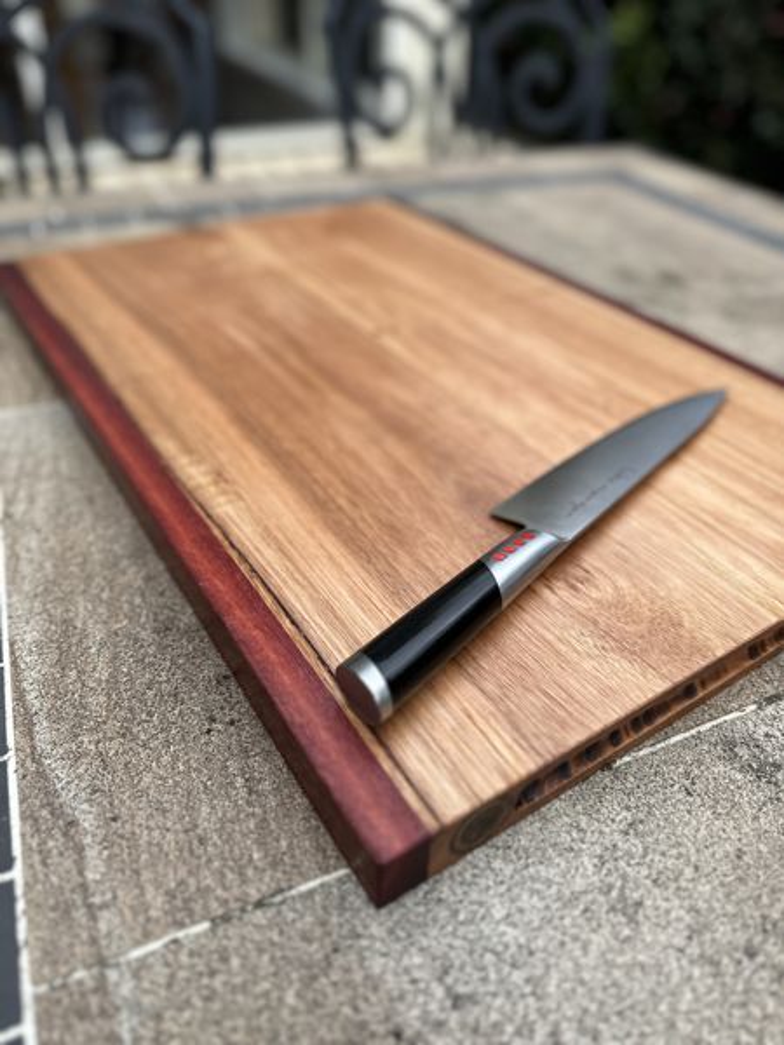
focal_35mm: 24
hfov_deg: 56.8
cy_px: 522
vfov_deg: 71.6
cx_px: 392
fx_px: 725
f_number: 1.78
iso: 80
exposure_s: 1/564
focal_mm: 6.86
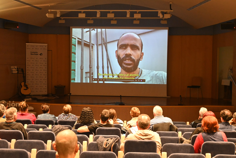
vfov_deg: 24.4
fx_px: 364
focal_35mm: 56
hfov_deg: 35.9
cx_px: 118
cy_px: 79
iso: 3200
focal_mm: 37
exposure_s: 1/20
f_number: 5.3
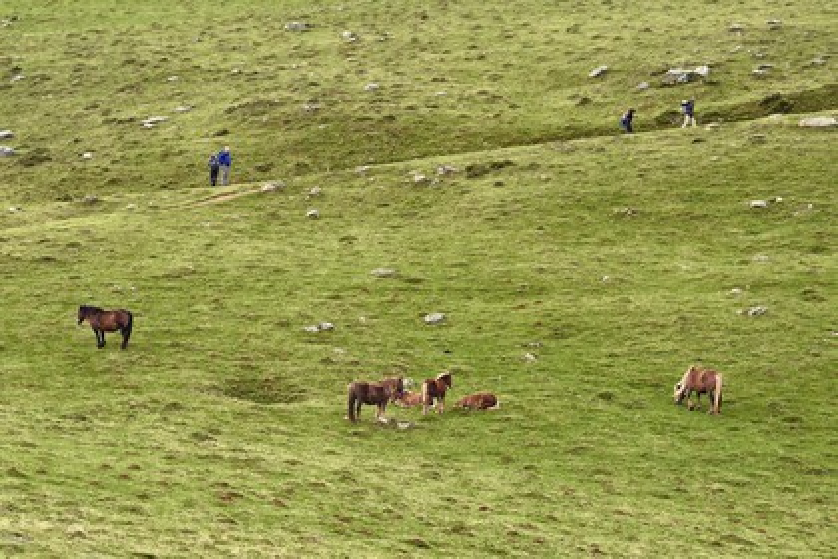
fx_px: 4655
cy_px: 280
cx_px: 419
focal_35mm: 200
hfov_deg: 10.3
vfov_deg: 6.9
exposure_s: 1/250
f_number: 7.1
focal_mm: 200
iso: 200
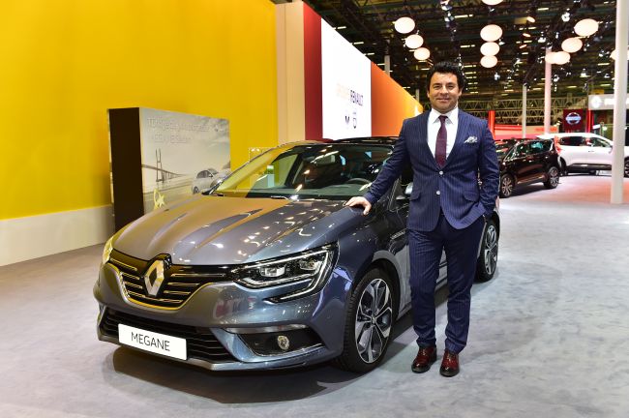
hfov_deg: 58.8
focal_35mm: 32
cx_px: 314
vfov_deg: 41.0
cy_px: 209
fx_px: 559
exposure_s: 1/125
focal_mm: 32
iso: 1000
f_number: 5.6
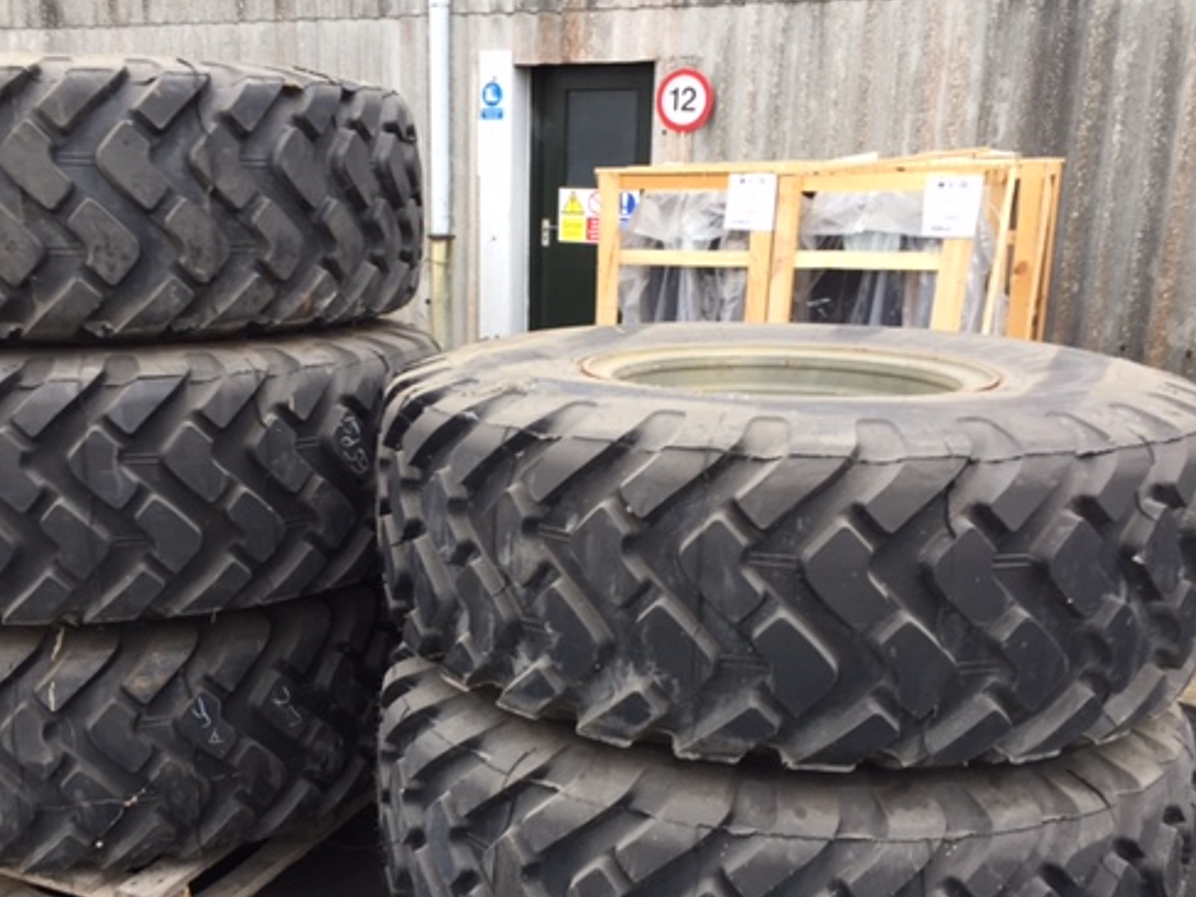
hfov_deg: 48.7
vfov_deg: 37.5
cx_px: 490
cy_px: 554
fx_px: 1313
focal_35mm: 38
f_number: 2.2
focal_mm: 4.15
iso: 32
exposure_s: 1/50
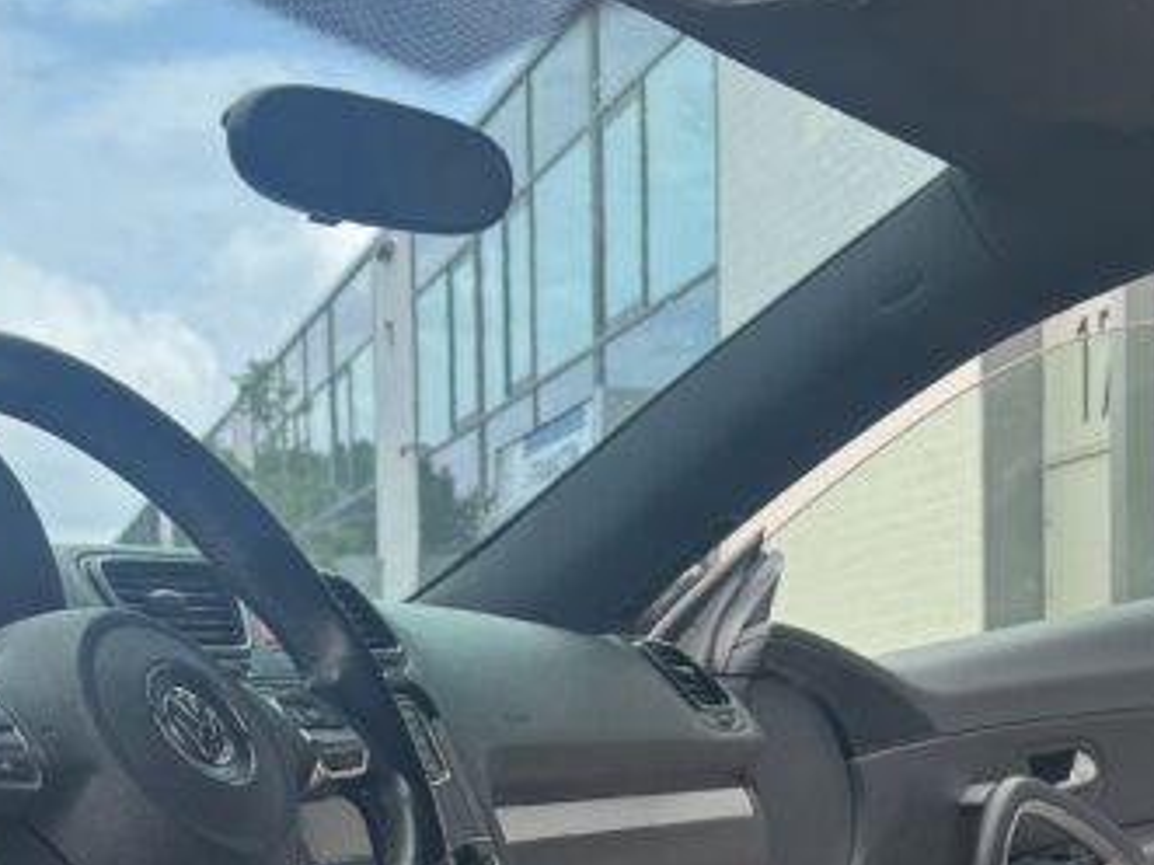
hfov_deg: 33.2
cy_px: 806
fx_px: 1933
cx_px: 676
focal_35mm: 58
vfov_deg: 24.4
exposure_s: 1/925
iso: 80
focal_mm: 6.76
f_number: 1.78
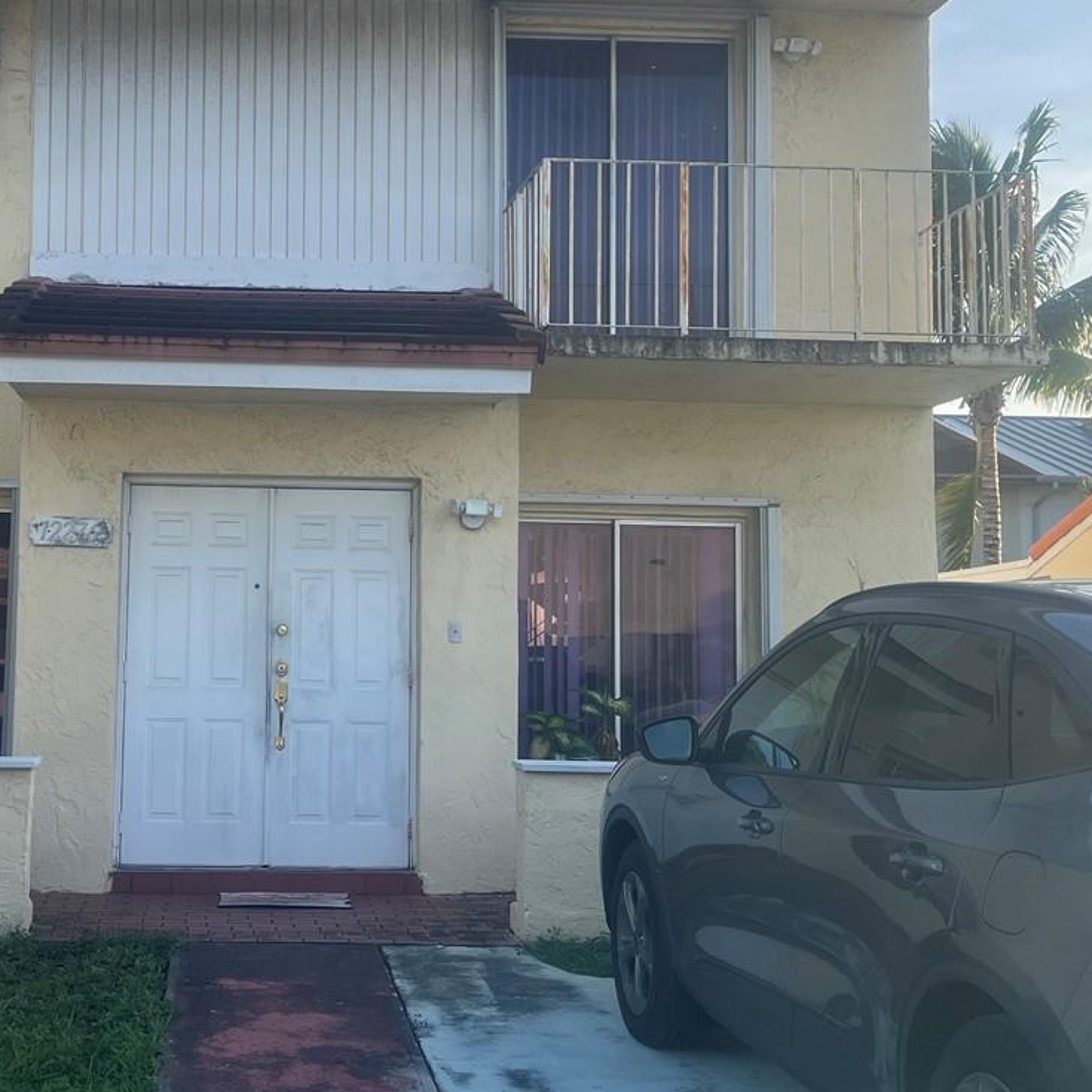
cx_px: 288
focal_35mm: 50
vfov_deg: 34.0
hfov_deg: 33.4
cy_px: 464
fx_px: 1785
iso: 50
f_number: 1.6
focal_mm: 5.1
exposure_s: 1/1018
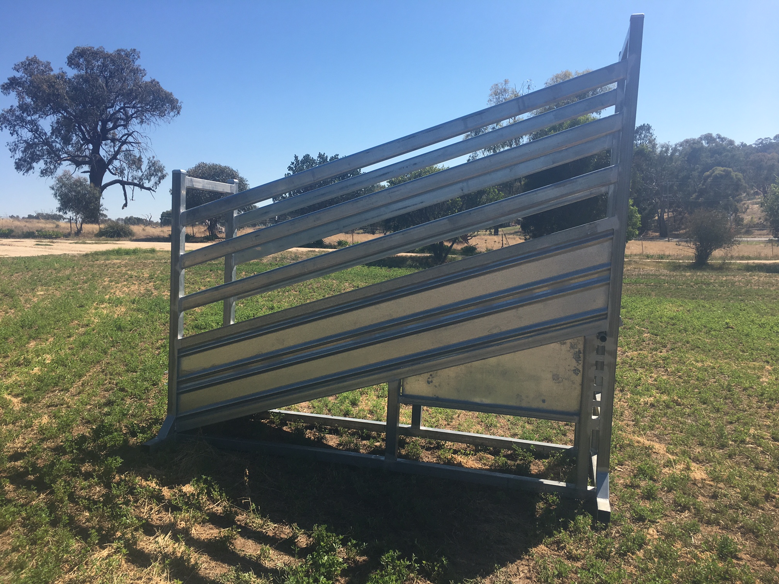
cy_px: 292
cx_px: 390
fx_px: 653
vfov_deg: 48.2
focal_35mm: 29
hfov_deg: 61.7
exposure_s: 1/1789
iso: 25
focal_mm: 4.15
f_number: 2.2
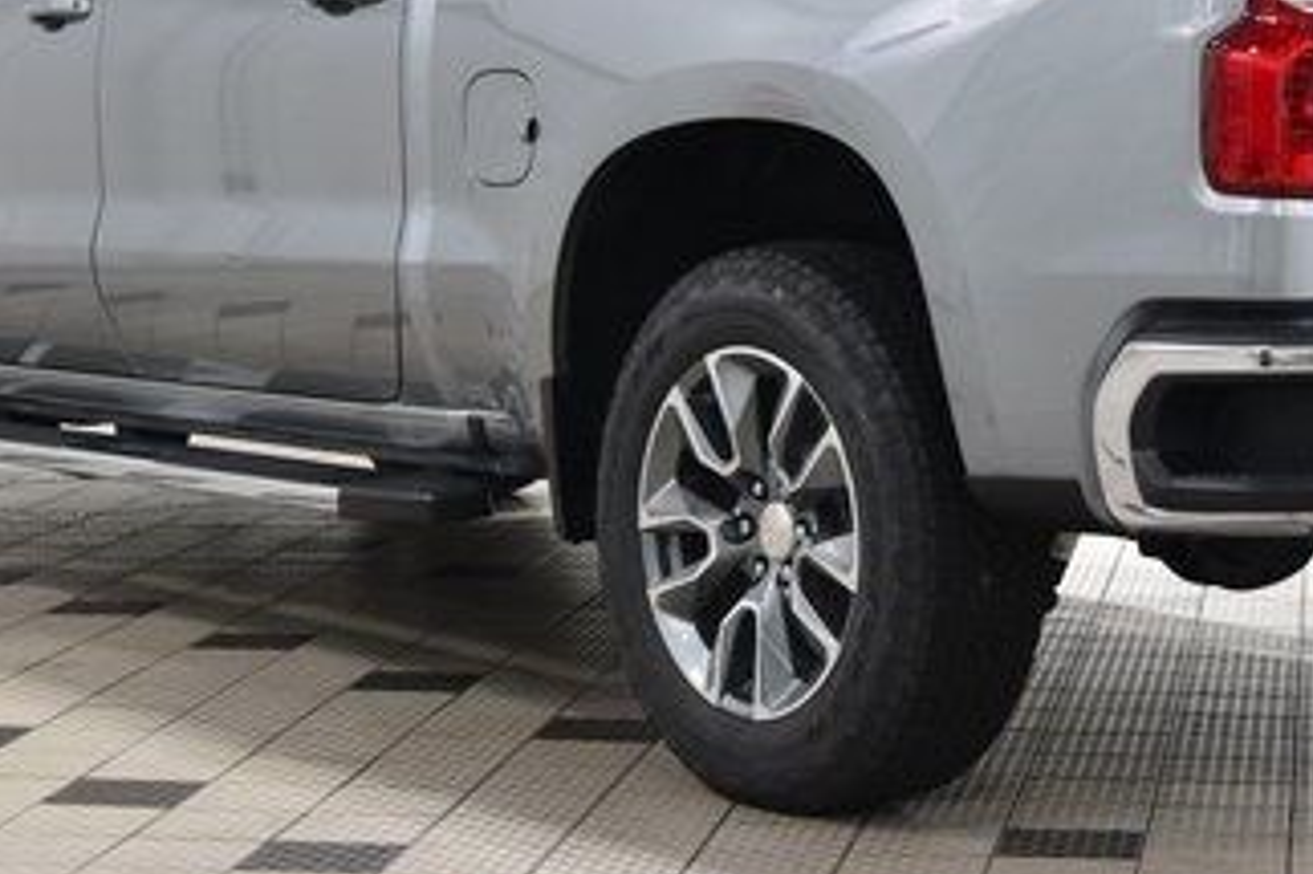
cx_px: 902
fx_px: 3900
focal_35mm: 107
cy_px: 47
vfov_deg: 12.7
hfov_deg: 19.0
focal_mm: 36
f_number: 4.5
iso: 1600
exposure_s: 1/60
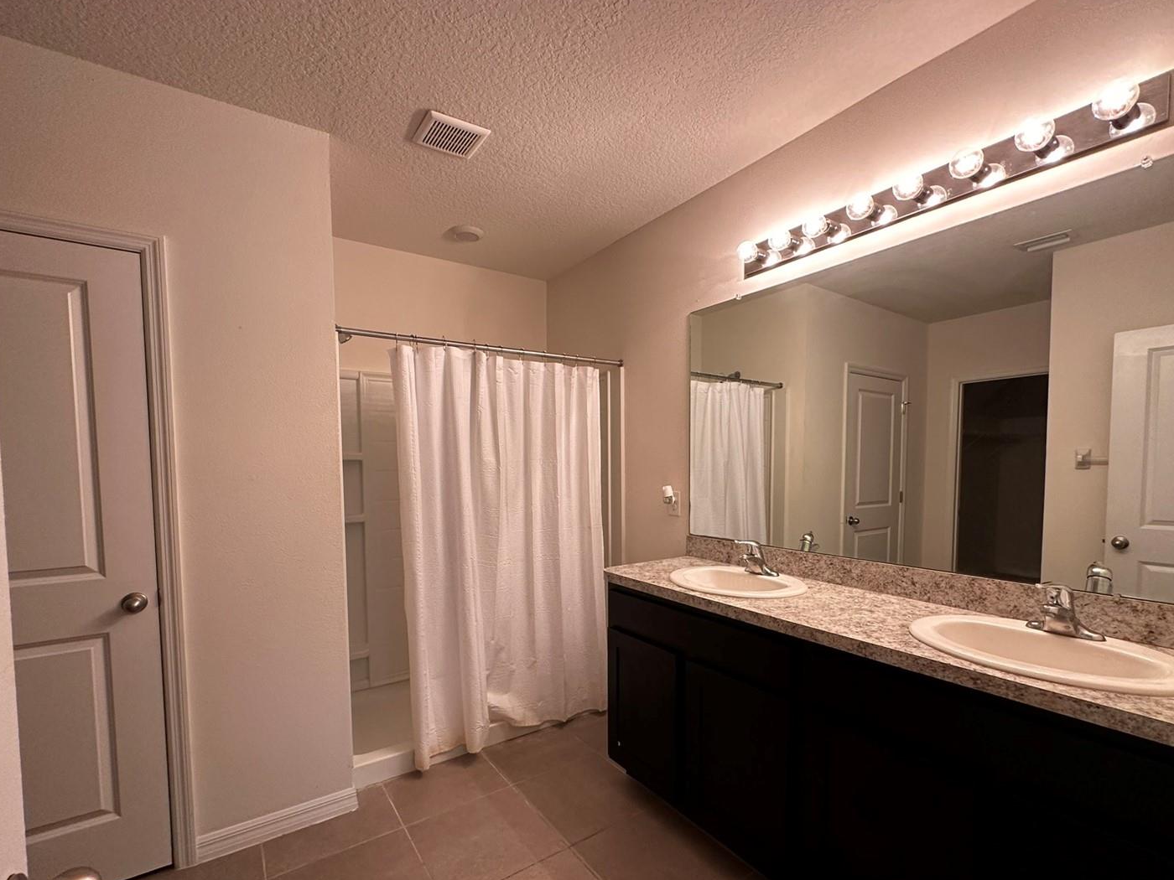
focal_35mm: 16
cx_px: 584
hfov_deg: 94.5
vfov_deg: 77.8
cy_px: 493
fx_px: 543
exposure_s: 1/60
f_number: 2.2
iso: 200
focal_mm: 2.22
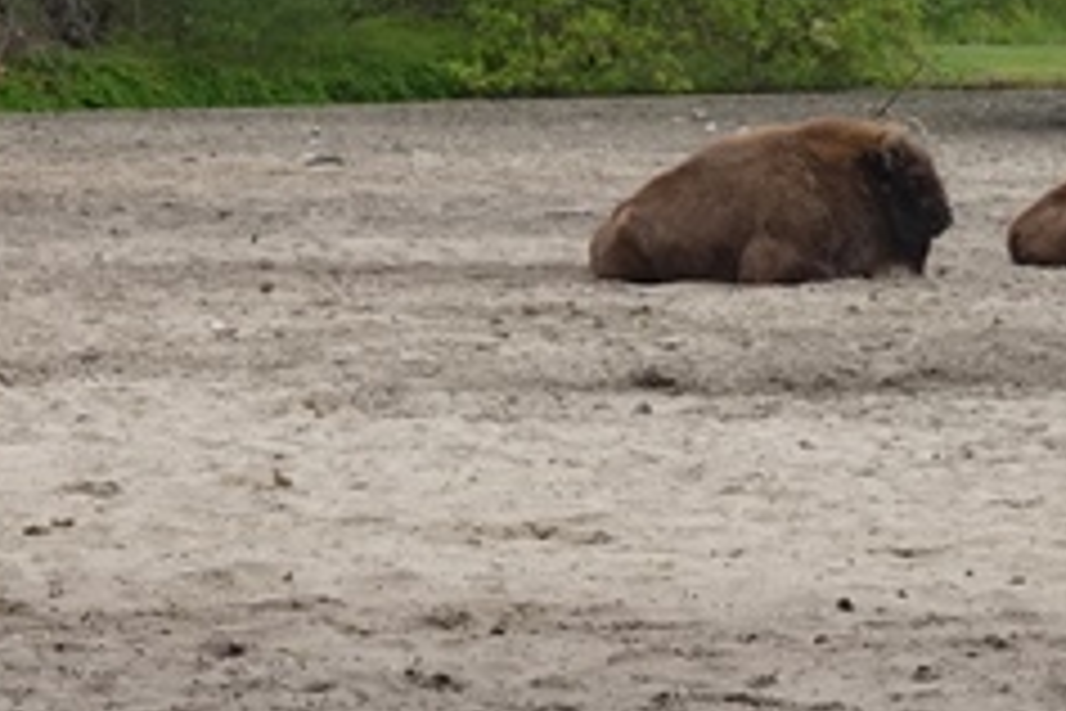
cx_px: 1228
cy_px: 124
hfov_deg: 6.8
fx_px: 8971
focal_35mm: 303
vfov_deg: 4.5
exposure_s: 1/125
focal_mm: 25.7
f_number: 5.6
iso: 125
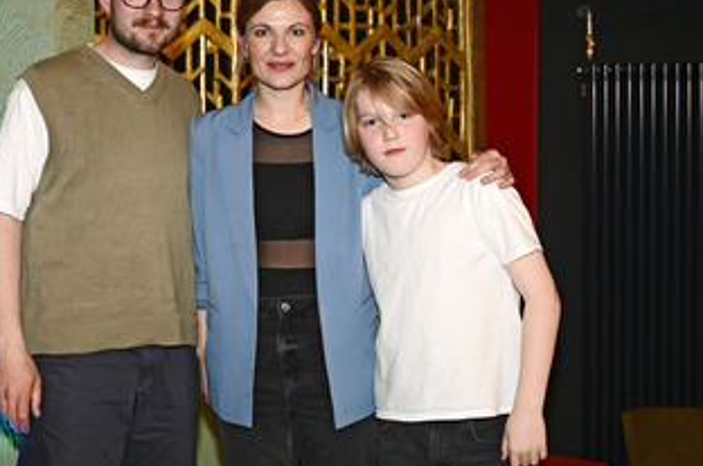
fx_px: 1072
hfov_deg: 35.9
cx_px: 229
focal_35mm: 55
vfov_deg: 24.5
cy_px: 203
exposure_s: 1/200
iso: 3200
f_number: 5.6
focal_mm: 38
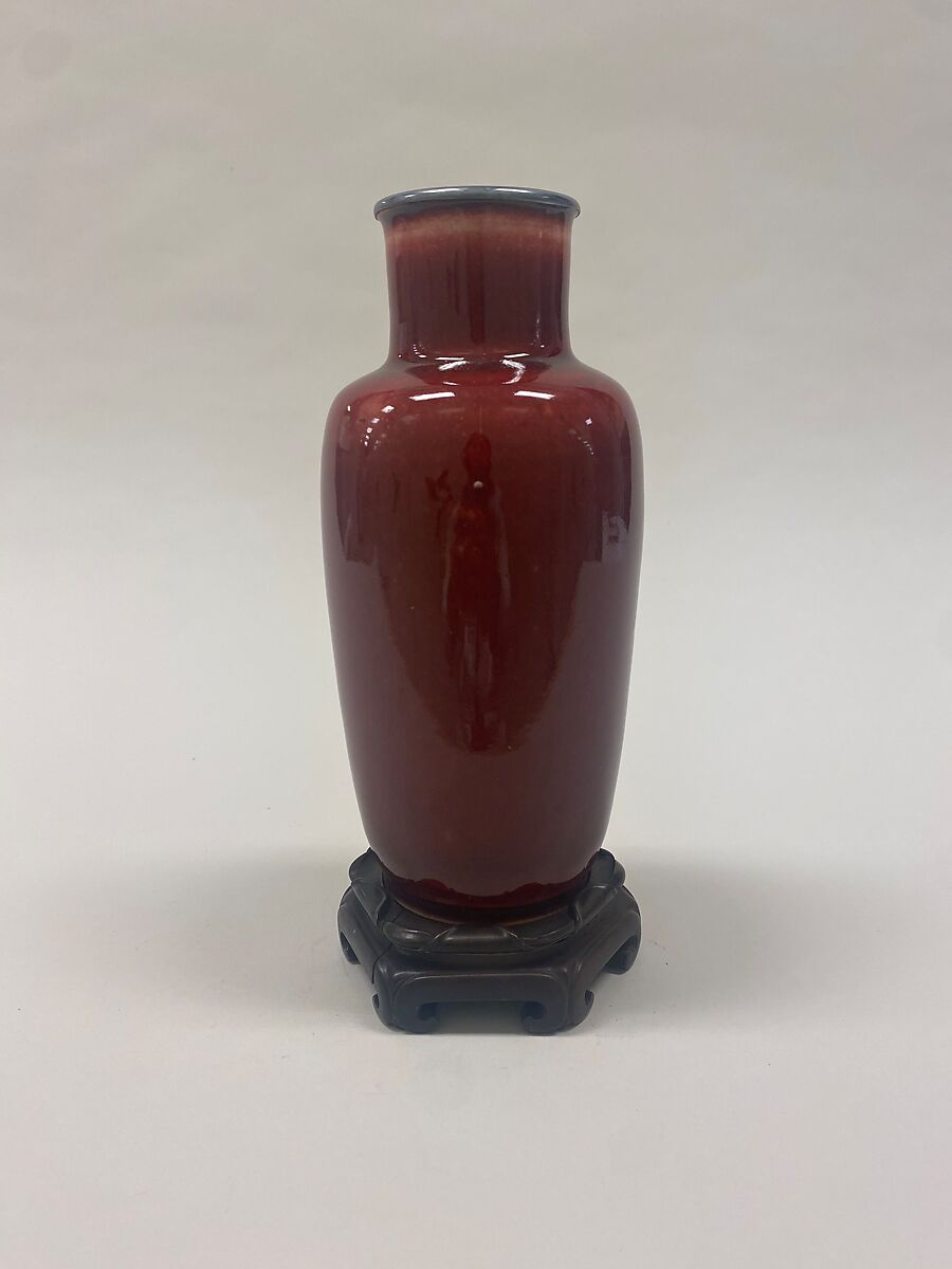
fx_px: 953
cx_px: 476
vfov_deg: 67.3
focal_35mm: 26
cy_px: 634
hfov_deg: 53.1
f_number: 1.8
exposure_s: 1/60
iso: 64
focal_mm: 4.25
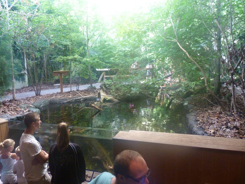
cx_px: 122
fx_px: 177
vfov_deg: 54.9
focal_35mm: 25
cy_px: 92
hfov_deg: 69.4
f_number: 2.8
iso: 400
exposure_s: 1/30
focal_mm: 4.5
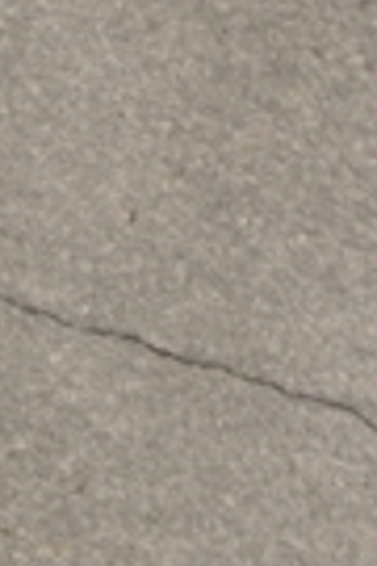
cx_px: 831
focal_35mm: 428
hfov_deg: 3.2
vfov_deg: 4.7
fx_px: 6723
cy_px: -702
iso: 400
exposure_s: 1/2.5
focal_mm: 60
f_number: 45
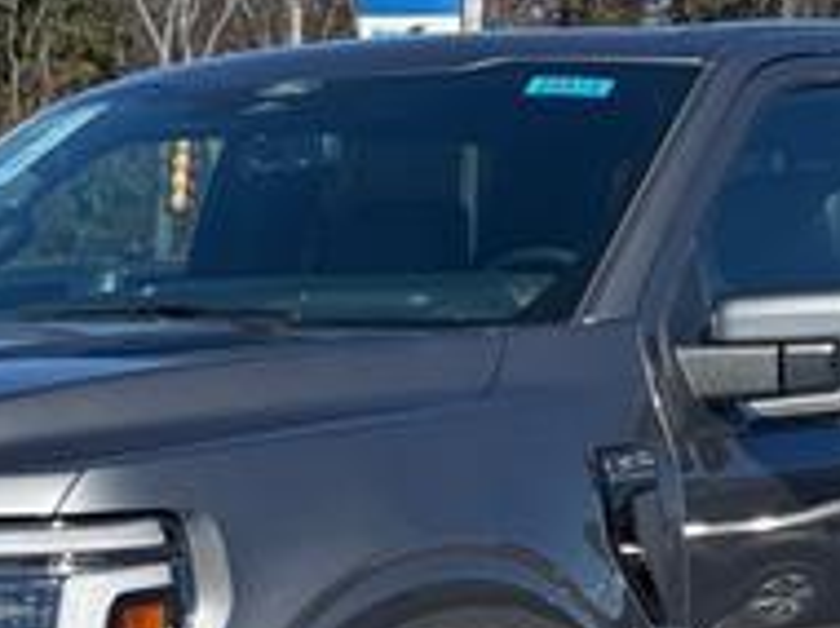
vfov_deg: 9.1
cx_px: 442
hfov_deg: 12.2
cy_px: 690
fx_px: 3926
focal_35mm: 162
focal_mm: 6.76
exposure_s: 1/3817
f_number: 1.78
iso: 64
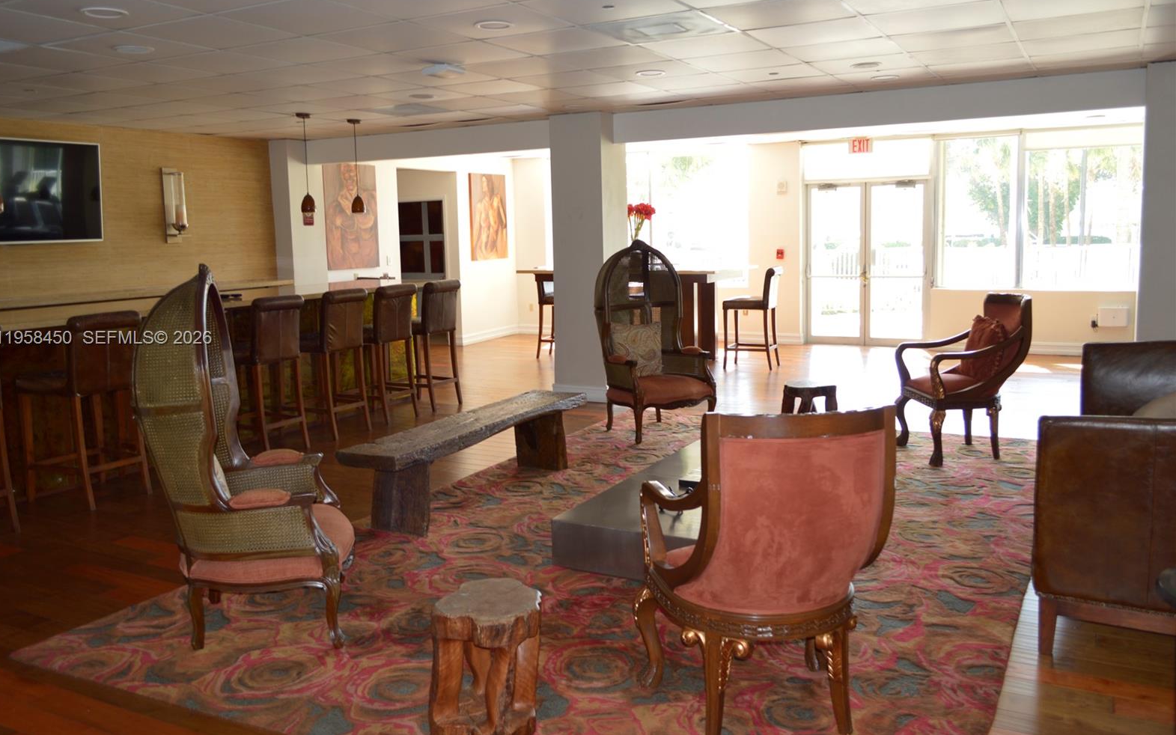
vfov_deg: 44.5
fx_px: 897
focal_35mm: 28
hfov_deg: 66.5
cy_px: 339
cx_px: 578
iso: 110
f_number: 3.5
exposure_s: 1/30
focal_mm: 18
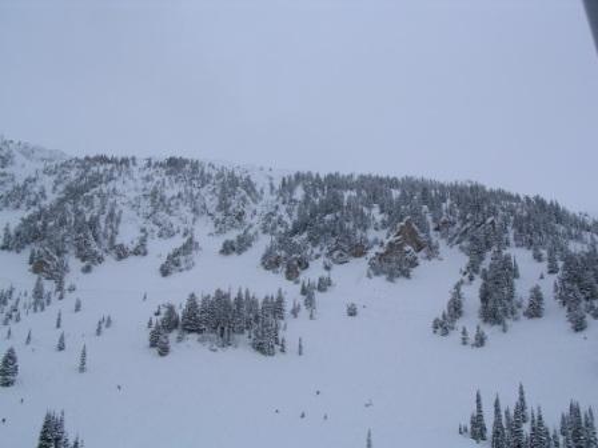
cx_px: 299
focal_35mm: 41
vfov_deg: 35.1
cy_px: 224
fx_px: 708
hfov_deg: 45.8
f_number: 5.8
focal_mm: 6.2
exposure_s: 1/151
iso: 100
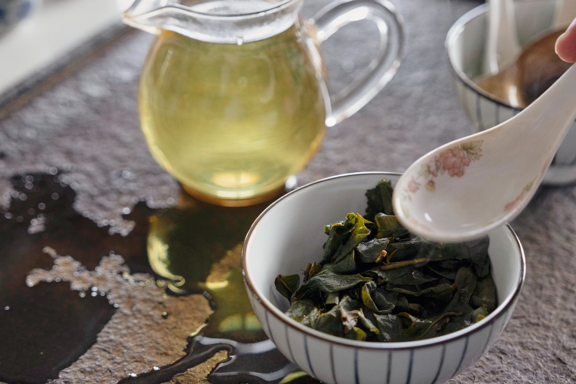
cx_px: 288
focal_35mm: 84
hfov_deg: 24.2
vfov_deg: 16.3
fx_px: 1344
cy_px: 192
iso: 1000
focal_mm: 56
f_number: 2.8
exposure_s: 1/160
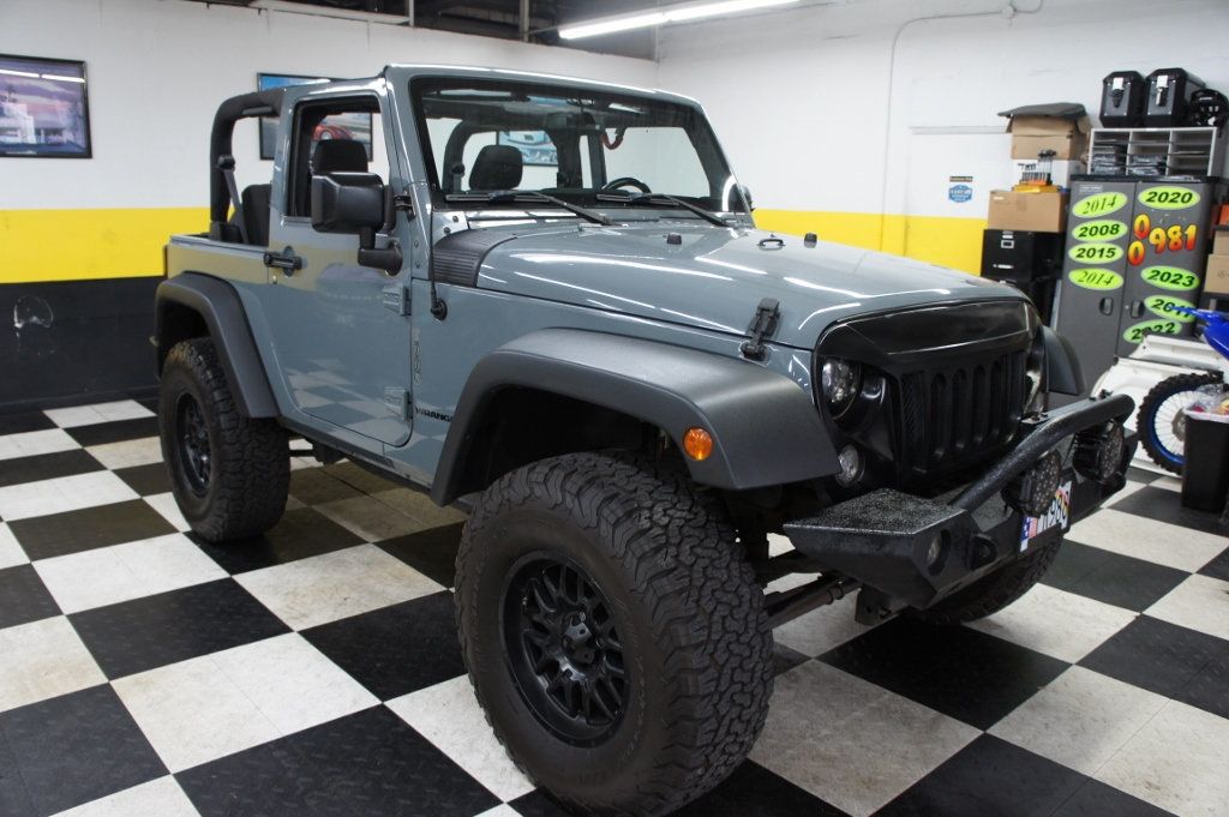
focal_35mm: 27
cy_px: 408
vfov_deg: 47.9
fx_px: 921
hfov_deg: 67.4
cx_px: 614
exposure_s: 1/30
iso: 400
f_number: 3.5
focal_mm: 18
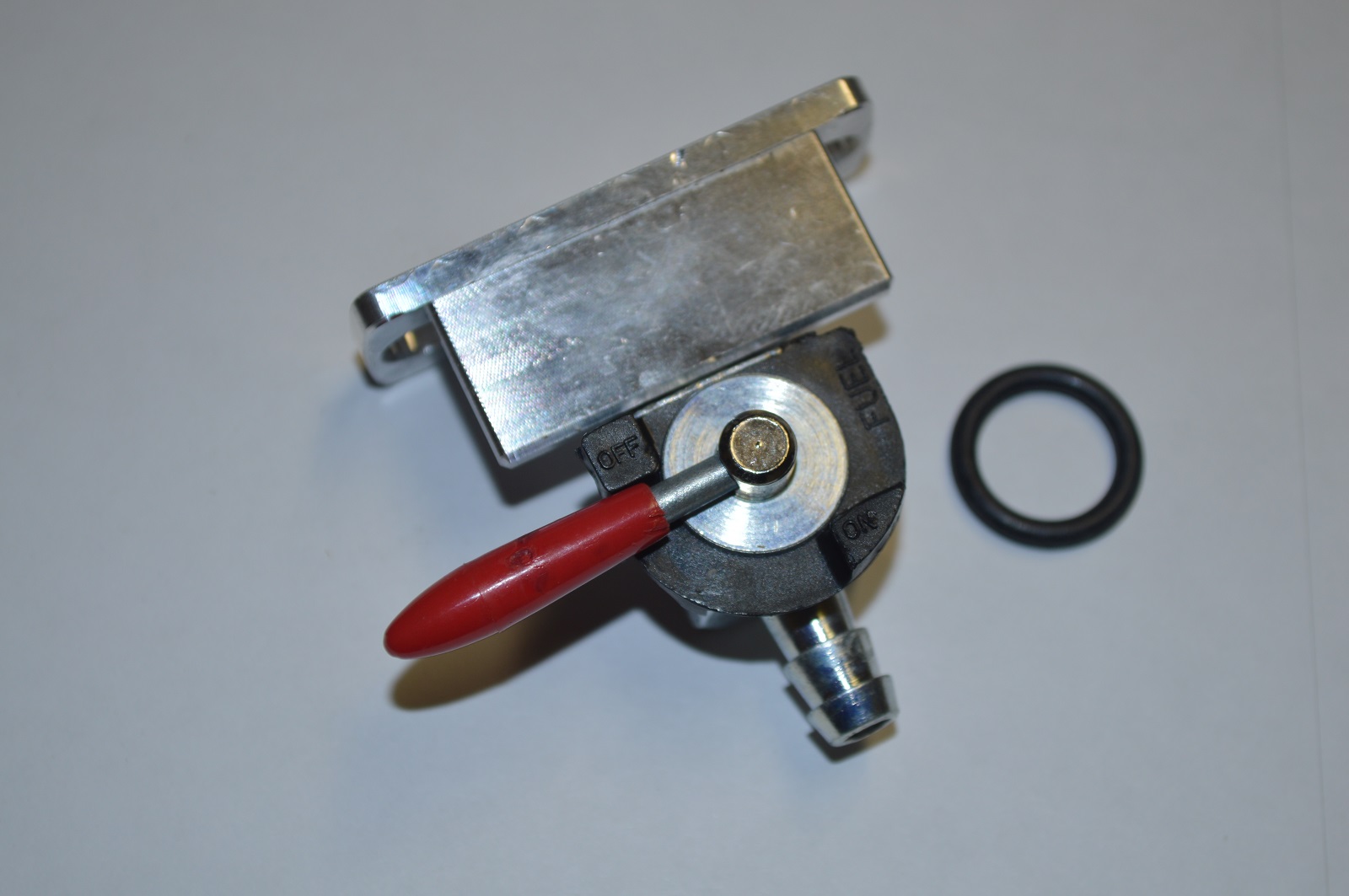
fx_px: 3088
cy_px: 448
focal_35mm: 82
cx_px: 674
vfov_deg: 16.5
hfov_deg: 24.6
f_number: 5.6
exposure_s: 1/60
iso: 100
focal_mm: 55
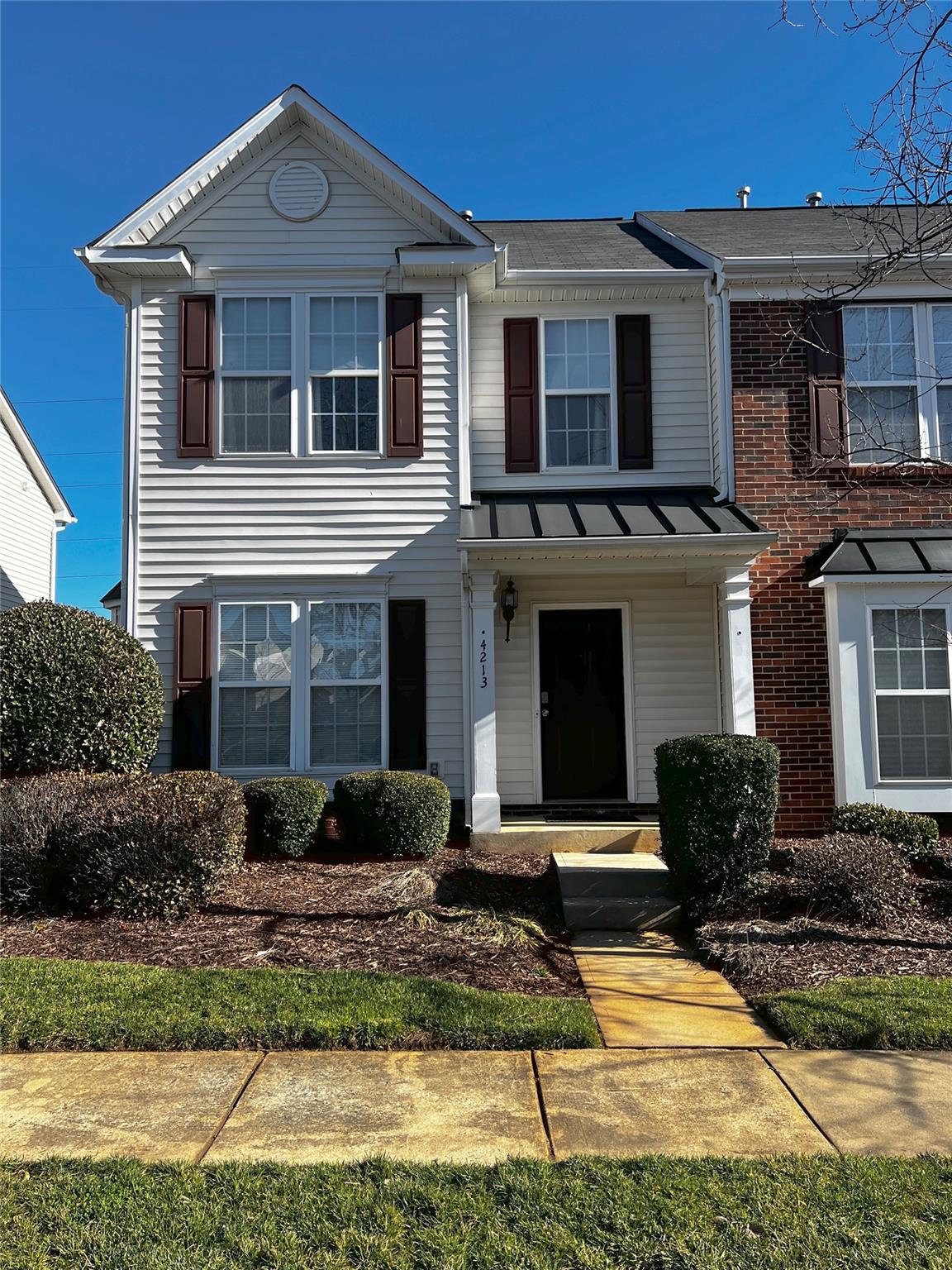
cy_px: 635
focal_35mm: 26
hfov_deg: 53.1
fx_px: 953
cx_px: 476
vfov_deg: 67.3
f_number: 1.5
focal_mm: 5.7
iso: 50
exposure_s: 1/2208
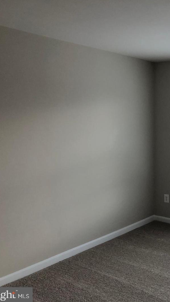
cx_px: 186
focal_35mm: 41
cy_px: 151
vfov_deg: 49.4
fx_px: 328
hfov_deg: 26.7
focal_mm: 3.99
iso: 25
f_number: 1.8
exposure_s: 1/40
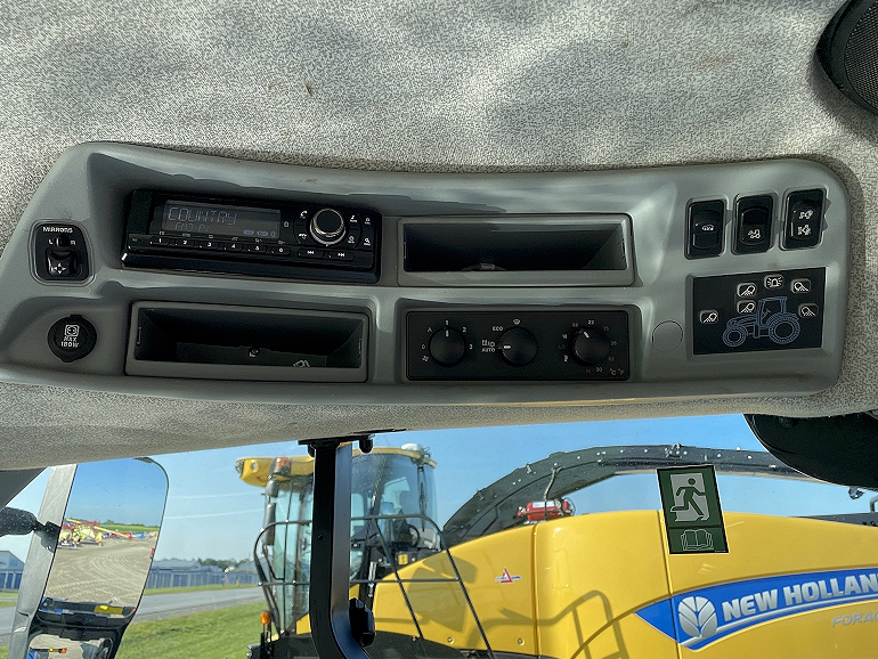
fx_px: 685
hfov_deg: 65.3
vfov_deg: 51.4
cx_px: 430
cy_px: 333
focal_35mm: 27
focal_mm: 4.2
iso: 32
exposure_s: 1/831
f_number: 1.6
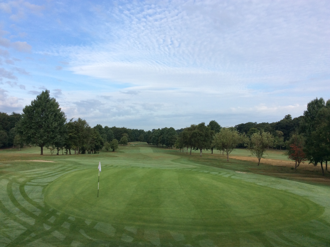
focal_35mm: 32
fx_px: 305
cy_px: 124
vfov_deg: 44.1
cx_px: 165
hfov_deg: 56.9
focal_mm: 3.3
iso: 32
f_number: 2.4
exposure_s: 1/733
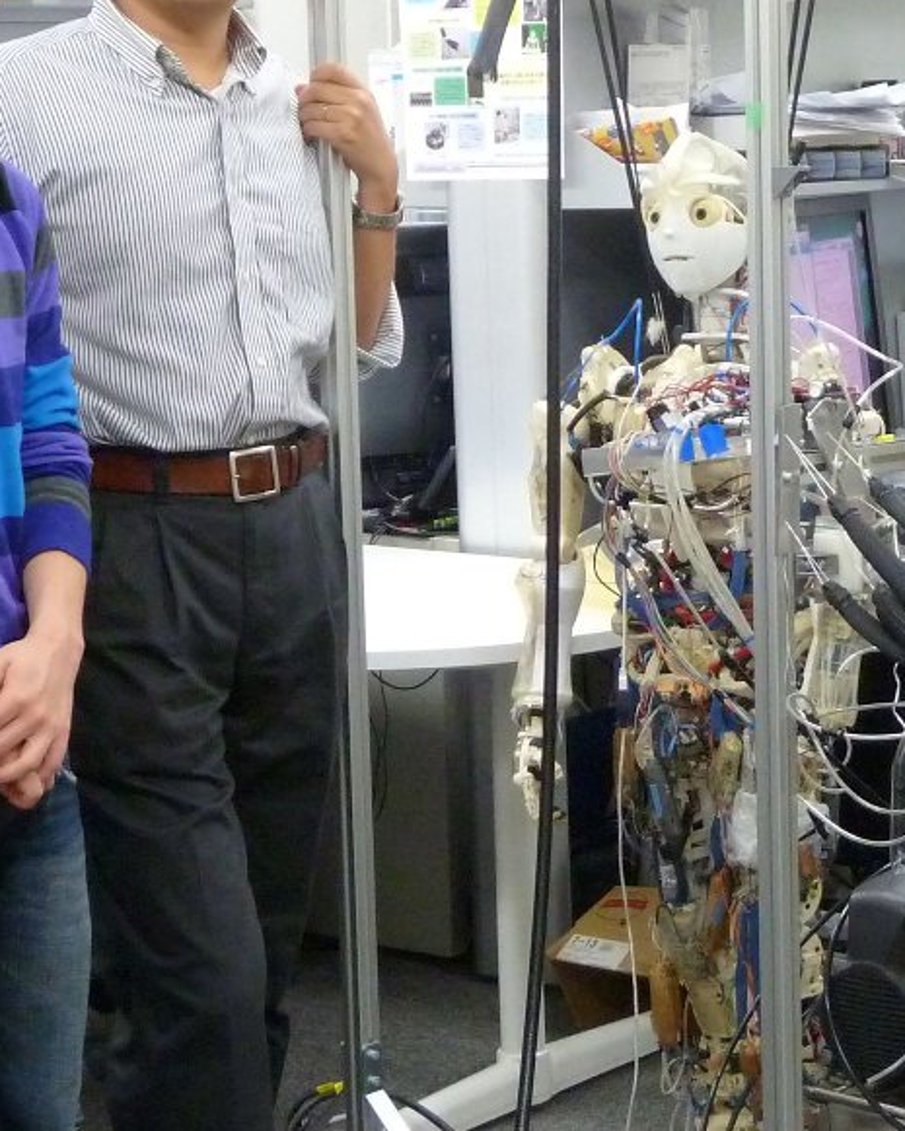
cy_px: 528
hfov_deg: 16.3
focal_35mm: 94
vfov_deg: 20.4
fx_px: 3146
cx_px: 708
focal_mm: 5.7
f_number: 3.5
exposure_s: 1/25
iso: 400
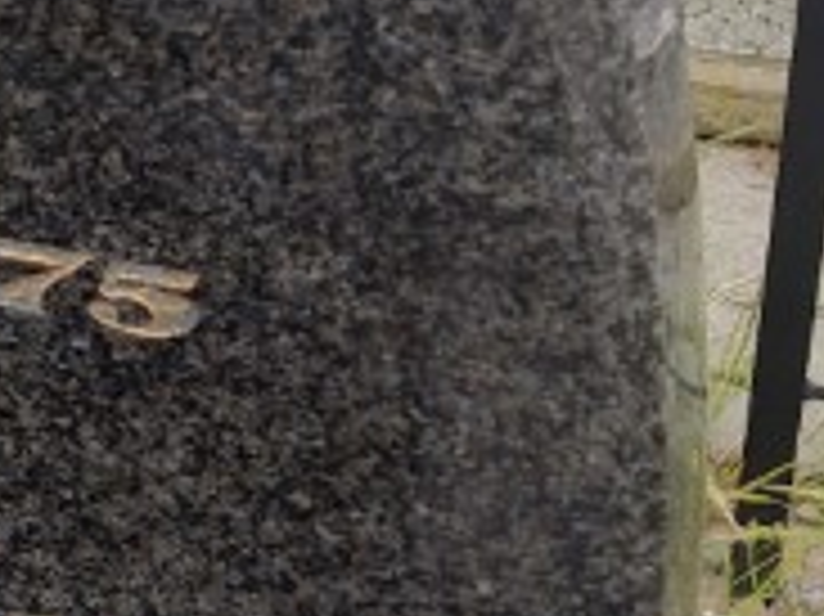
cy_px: 36
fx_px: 2165
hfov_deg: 18.4
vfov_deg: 16.0
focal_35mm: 91
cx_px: -500
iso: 64
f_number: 1.7
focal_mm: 3.92
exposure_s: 1/374
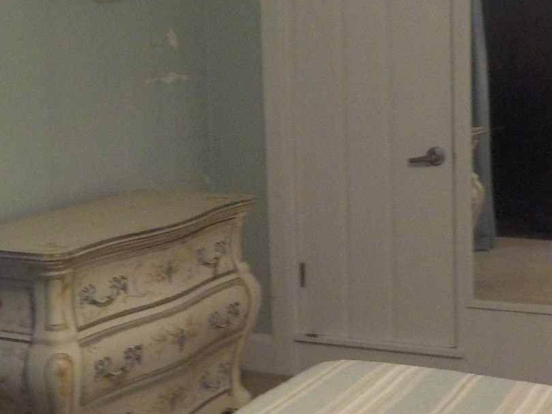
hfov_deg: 25.6
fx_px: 1212
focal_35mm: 76
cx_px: 218
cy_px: 191
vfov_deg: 19.4
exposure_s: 1/10
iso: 400
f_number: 3.3
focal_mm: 4.1
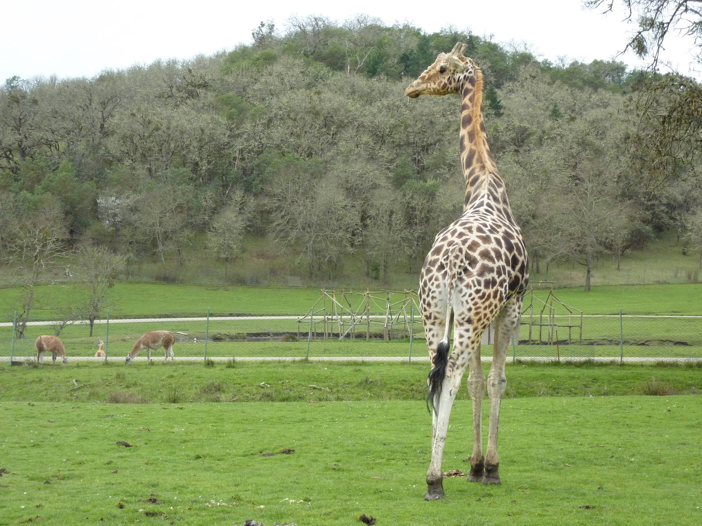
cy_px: 263
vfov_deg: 21.9
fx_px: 1359
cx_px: 351
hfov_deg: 29.0
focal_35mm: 67
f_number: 4.1
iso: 250
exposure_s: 1/500
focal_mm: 11
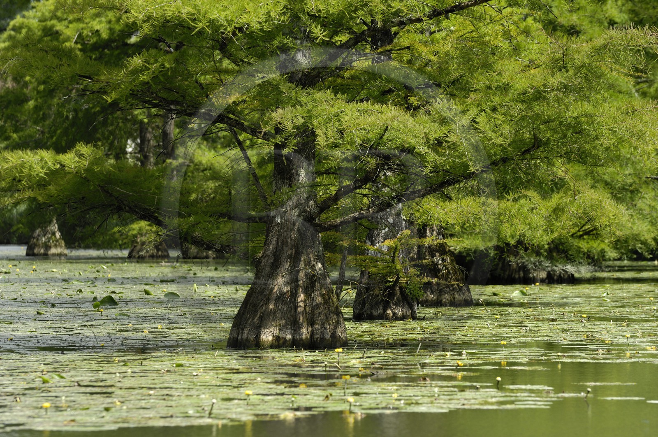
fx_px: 5476
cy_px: 218
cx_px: 329
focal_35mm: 300
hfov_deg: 6.9
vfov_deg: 4.6
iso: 100
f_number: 6
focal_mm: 200
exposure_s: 1/160
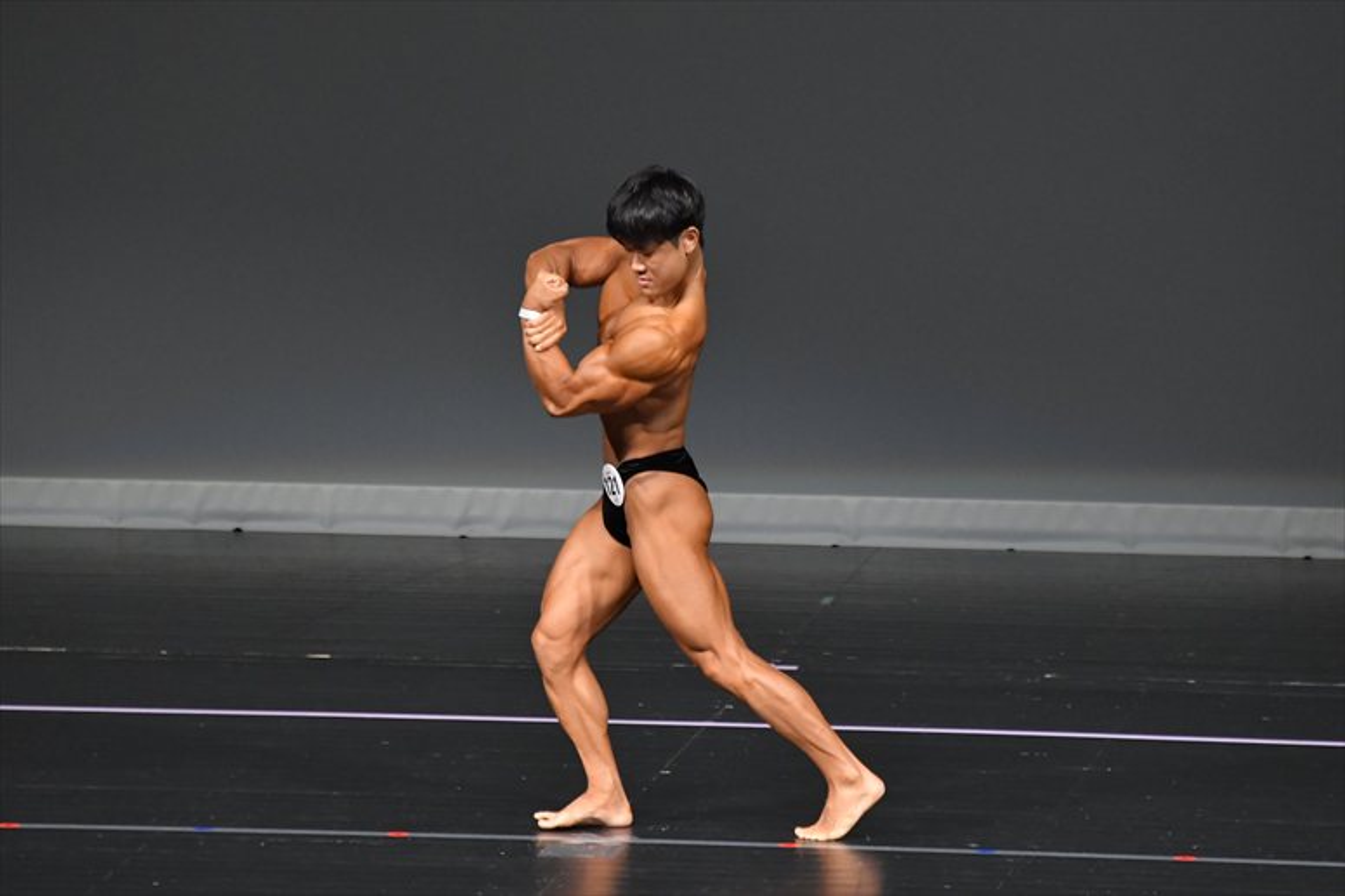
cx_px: 672
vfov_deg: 4.0
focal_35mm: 345
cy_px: 448
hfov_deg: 6.0
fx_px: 12883
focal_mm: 230
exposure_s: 1/400
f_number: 5.6
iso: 4000
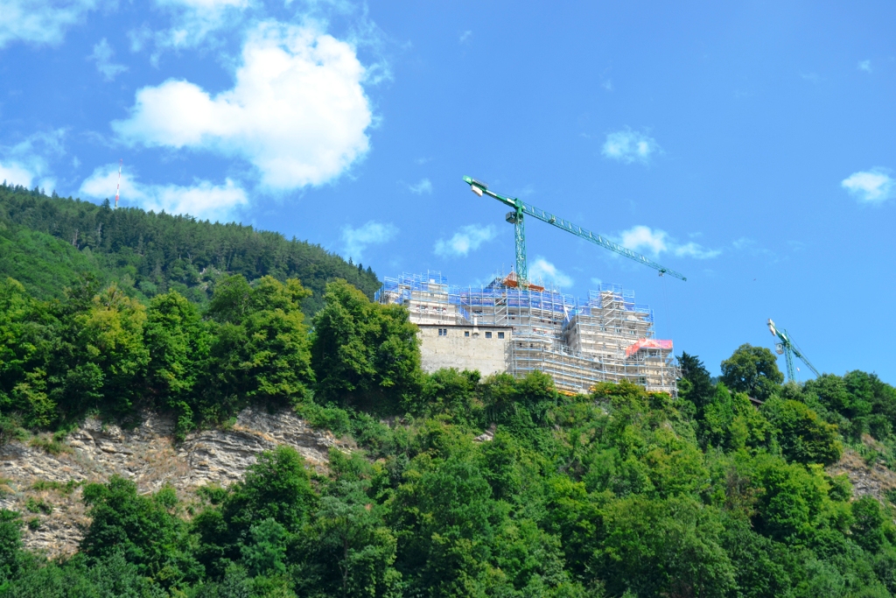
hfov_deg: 35.0
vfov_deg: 23.8
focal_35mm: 57
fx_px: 1419
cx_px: 448
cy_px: 299
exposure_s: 1/250
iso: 100
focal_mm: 38
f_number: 8
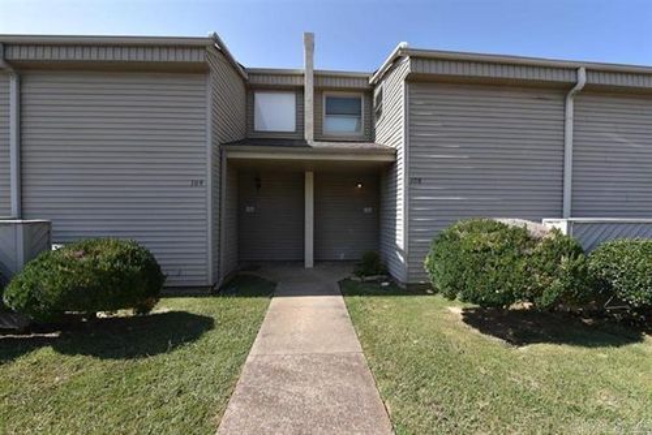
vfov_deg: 81.3
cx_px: 326
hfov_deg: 104.2
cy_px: 218
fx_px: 254
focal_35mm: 14
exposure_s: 1/320
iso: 200
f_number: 9
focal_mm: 14
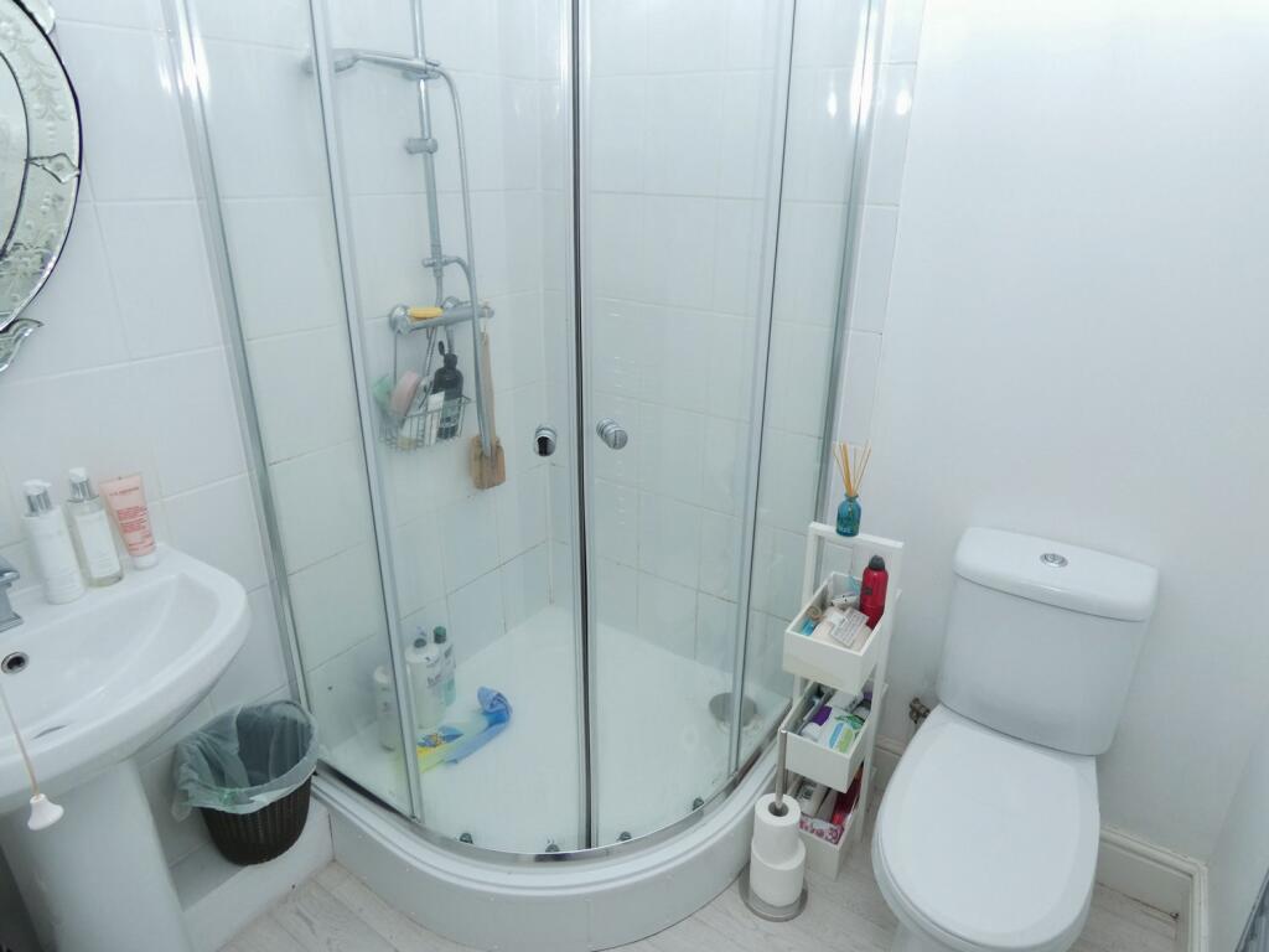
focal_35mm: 20
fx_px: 733
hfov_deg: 81.7
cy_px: 476
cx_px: 634
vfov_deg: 66.0
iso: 80
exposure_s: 1/8
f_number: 2.8
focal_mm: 3.6
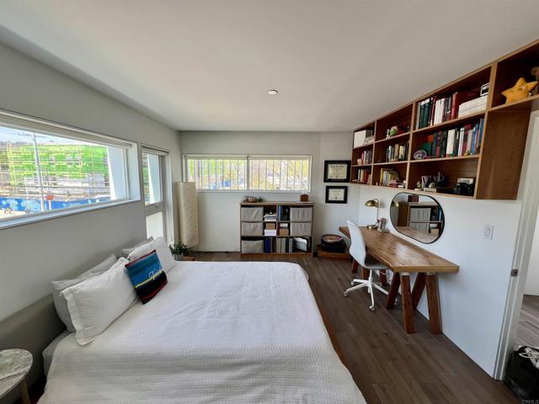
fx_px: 202
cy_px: 202
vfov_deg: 89.9
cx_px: 270
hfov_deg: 106.2
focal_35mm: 13
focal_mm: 1.57
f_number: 1.8
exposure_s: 1/103
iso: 32
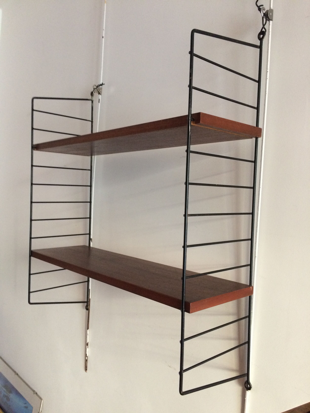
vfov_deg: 61.7
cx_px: 155
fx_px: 346
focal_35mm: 29
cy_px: 206
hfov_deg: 48.2
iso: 250
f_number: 2.2
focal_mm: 4.15
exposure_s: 1/33
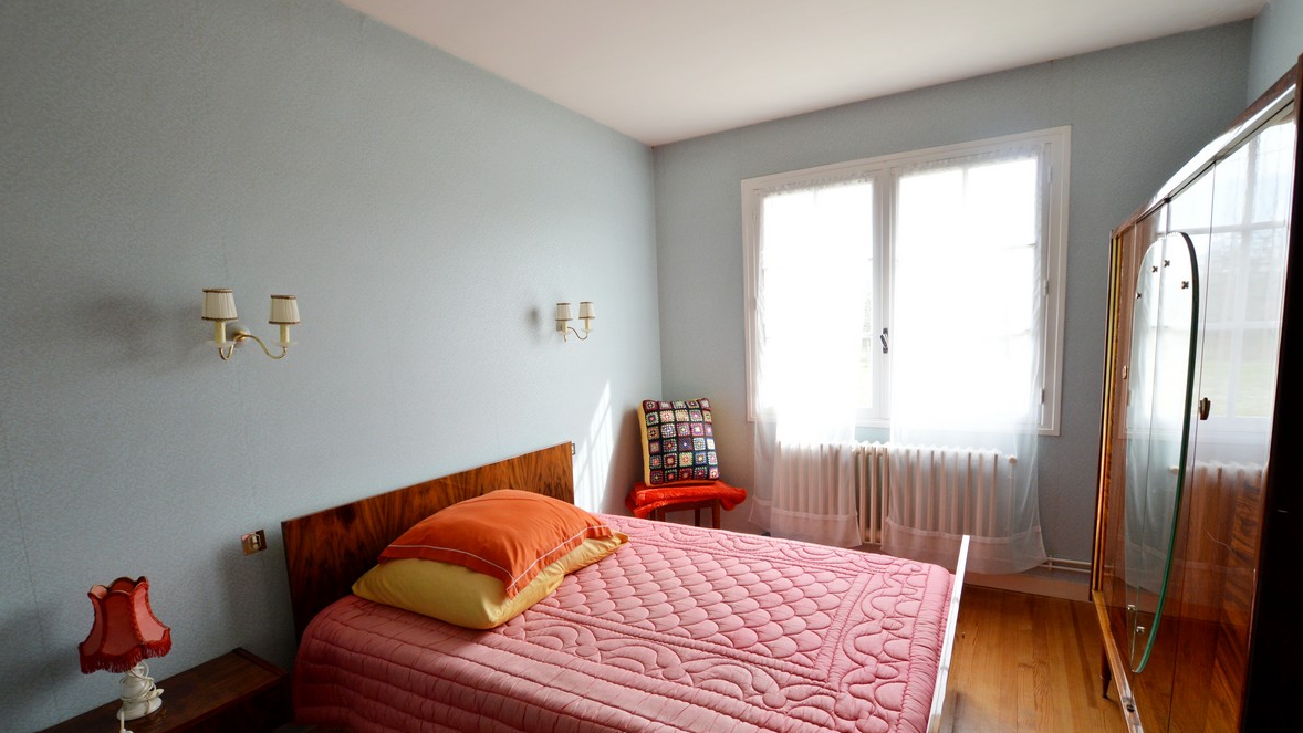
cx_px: 660
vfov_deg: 66.9
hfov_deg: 99.4
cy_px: 408
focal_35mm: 16
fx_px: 553
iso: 400
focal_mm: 10
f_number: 5
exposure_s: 1/100
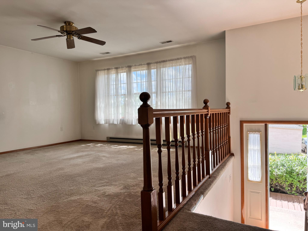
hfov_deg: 71.6
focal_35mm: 24
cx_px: 154
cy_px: 116
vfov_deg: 56.8
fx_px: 214
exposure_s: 1/233
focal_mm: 6.76
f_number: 1.78
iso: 64
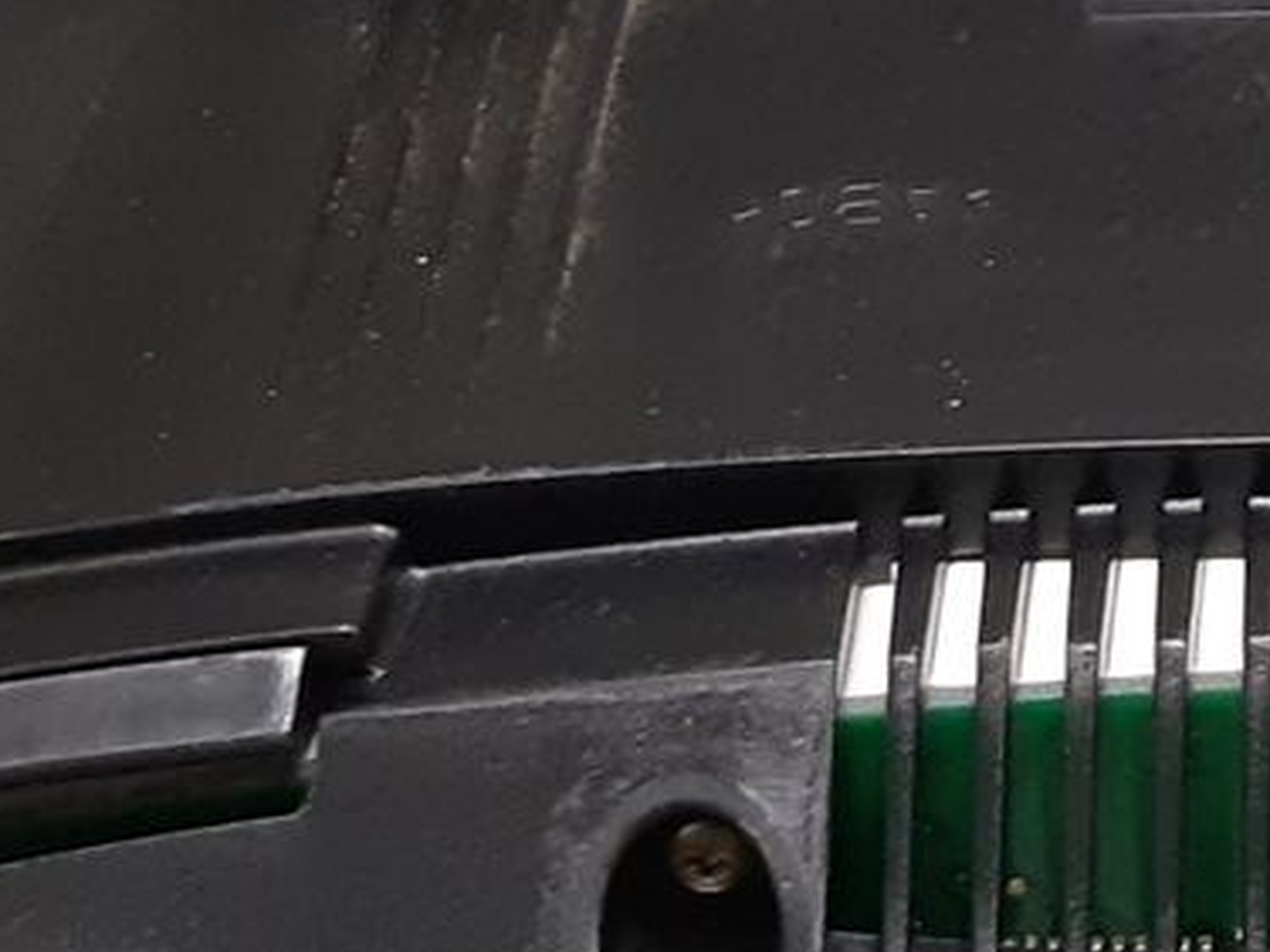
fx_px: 5208
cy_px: 298
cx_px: 1477
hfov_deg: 13.6
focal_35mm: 142
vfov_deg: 10.4
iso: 200
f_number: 1.7
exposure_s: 1/50
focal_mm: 3.93
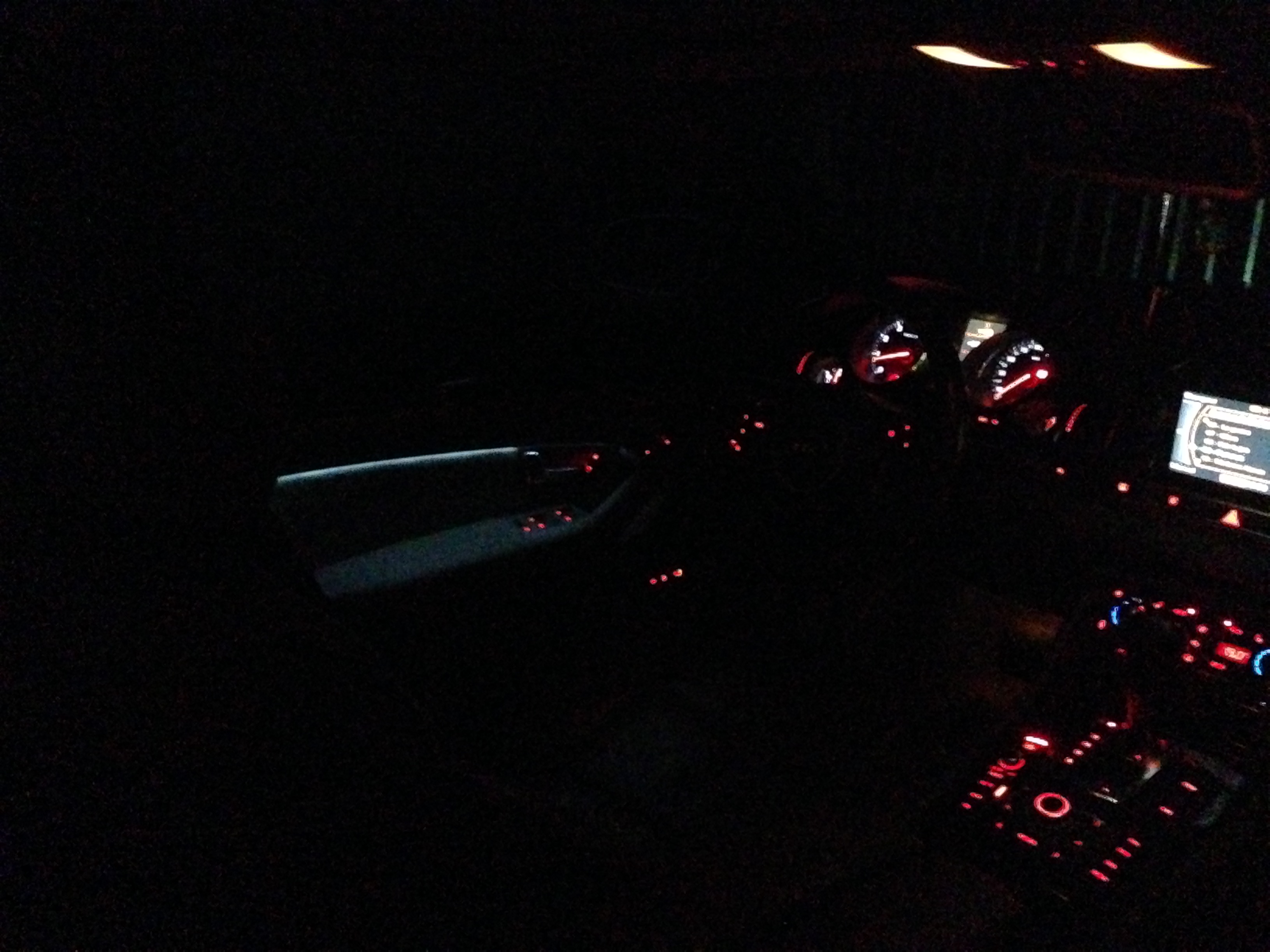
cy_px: 476
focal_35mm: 33
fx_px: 1211
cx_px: 635
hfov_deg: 55.4
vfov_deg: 42.9
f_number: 2.4
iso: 3200
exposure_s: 1/15
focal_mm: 4.12
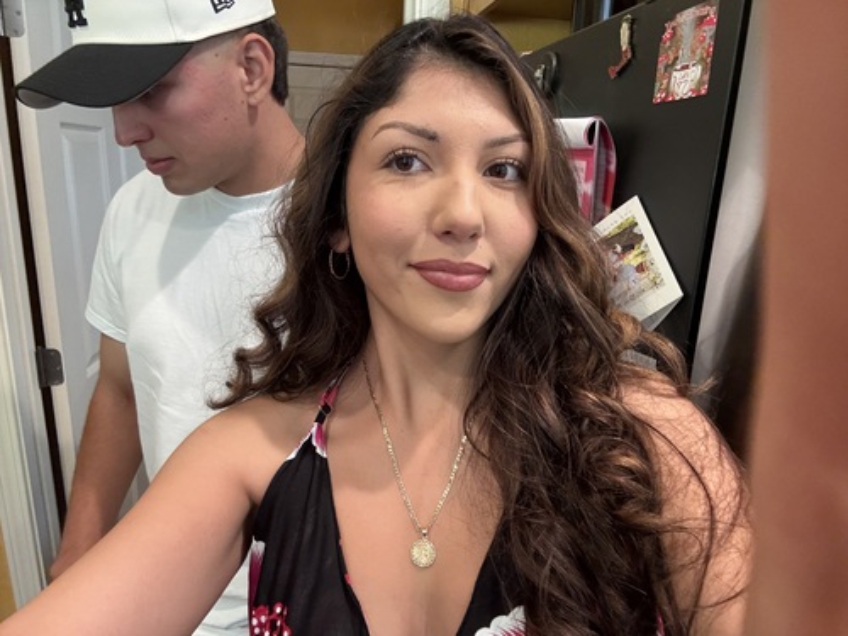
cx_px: 424
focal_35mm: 23
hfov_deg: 73.9
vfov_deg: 58.9
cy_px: 318
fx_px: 563
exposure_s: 1/30
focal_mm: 2.69
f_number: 1.9
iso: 320
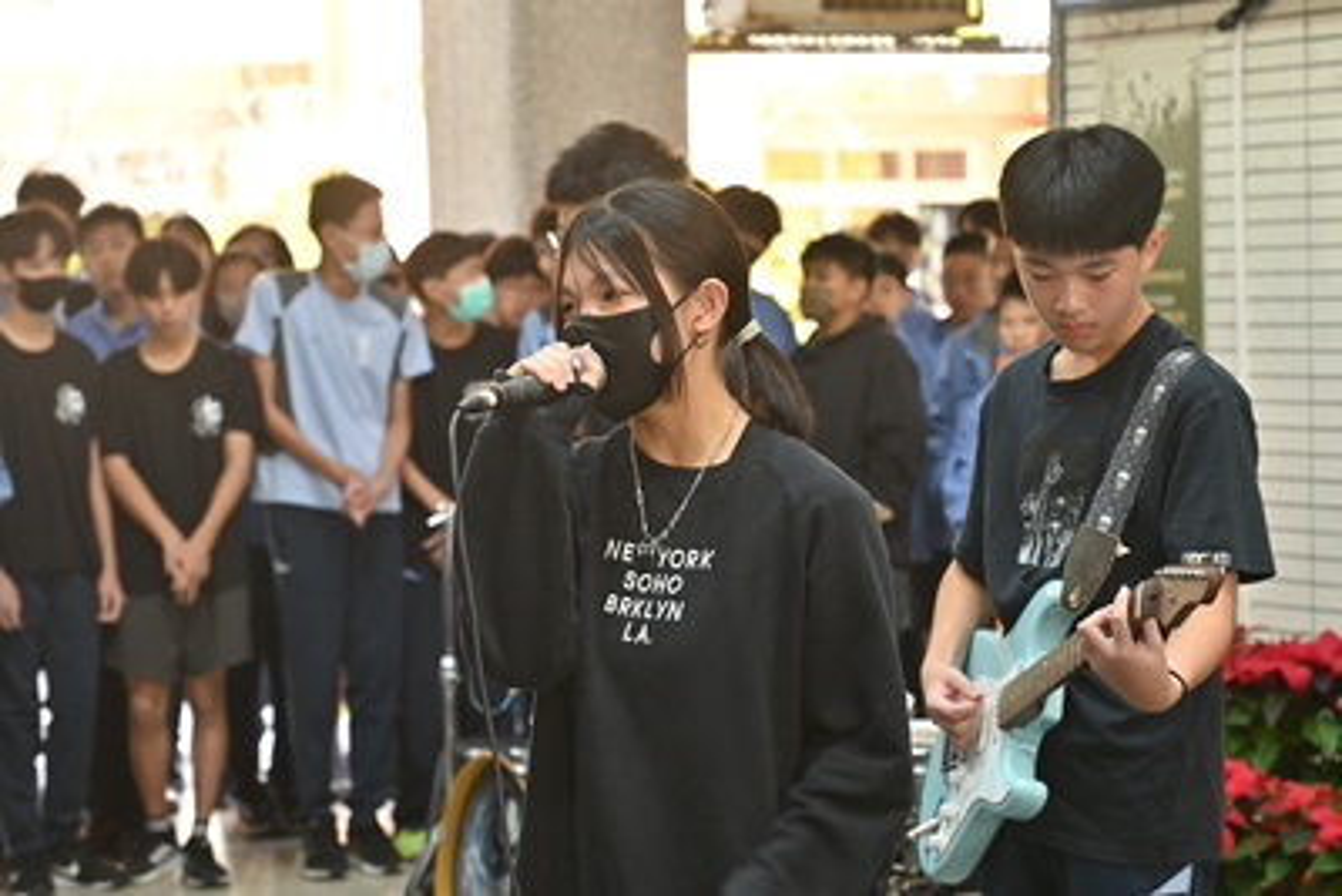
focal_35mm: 105
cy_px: 448
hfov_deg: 19.4
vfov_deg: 13.1
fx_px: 3915
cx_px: 671
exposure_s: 1/125
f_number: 4
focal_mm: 70
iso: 1000
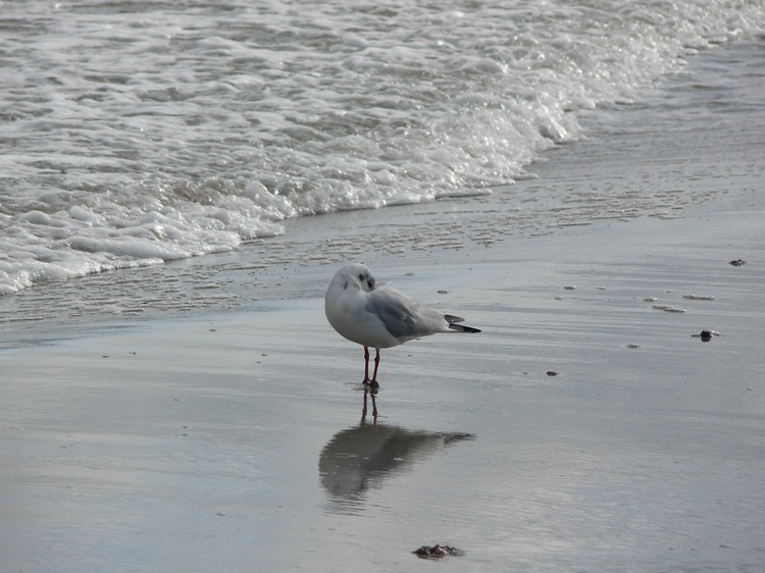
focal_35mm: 420
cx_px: 382
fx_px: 9279
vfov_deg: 3.5
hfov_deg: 4.7
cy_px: 286
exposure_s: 1/320
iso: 100
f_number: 5.6
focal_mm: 88.8
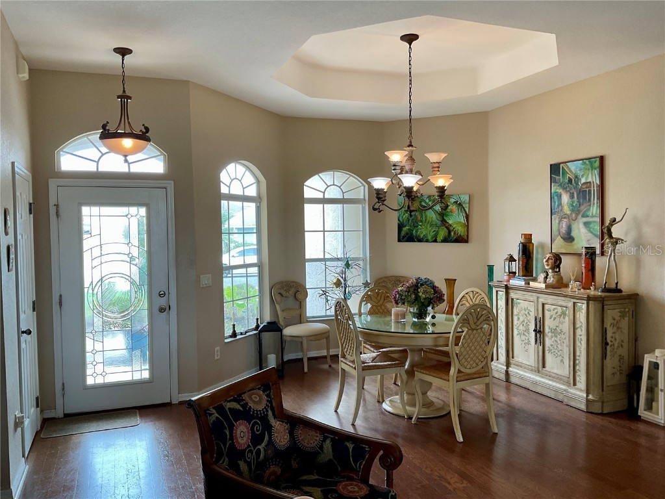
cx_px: 332
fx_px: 557
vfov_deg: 48.2
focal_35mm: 29
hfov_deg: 61.7
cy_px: 250
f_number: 1.8
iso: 40
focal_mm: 3
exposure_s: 1/100
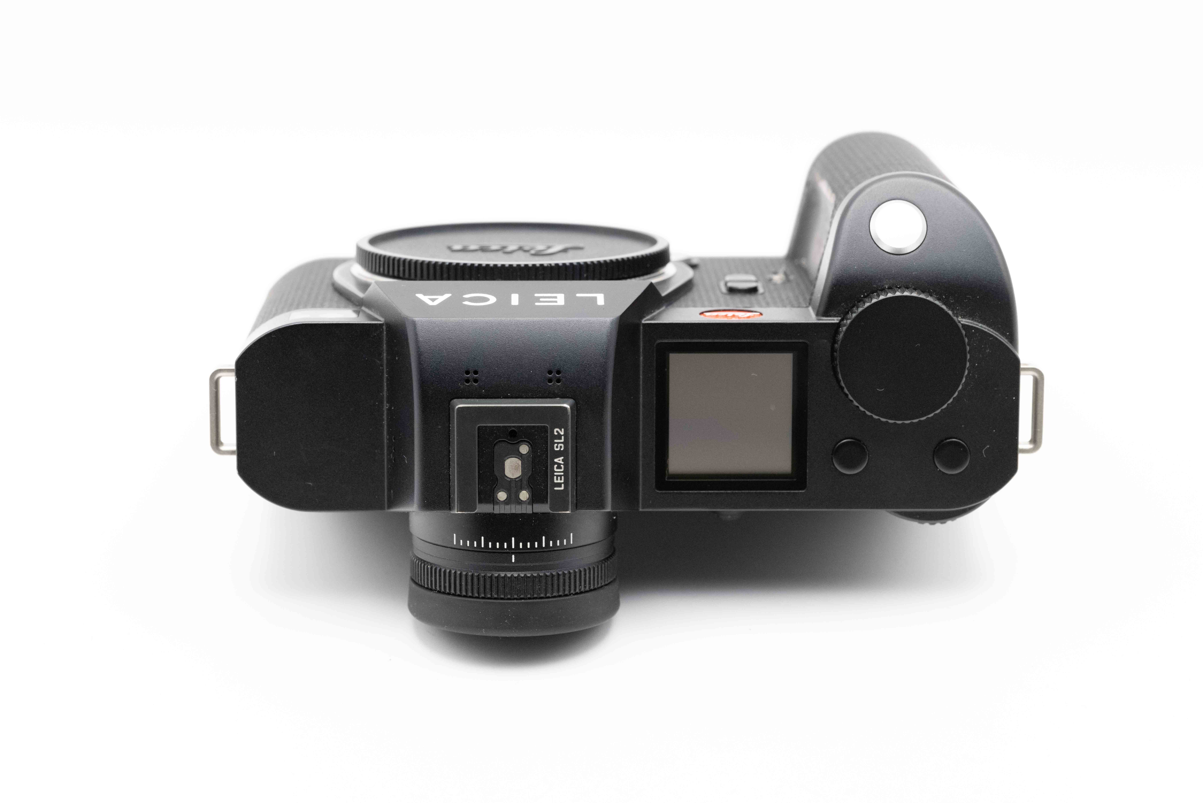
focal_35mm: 90
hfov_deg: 22.6
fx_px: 3008
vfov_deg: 15.2
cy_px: 402
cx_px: 602
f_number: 10
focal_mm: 90
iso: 3200
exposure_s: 1/200
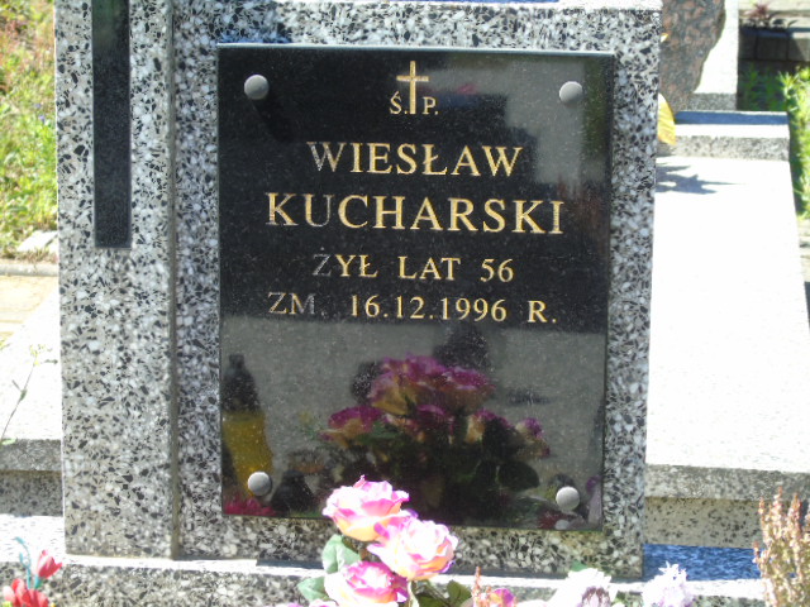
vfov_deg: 13.7
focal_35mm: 108
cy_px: 304
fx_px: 2527
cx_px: 405
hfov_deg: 18.2
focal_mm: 19
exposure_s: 1/125
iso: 80
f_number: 4.4
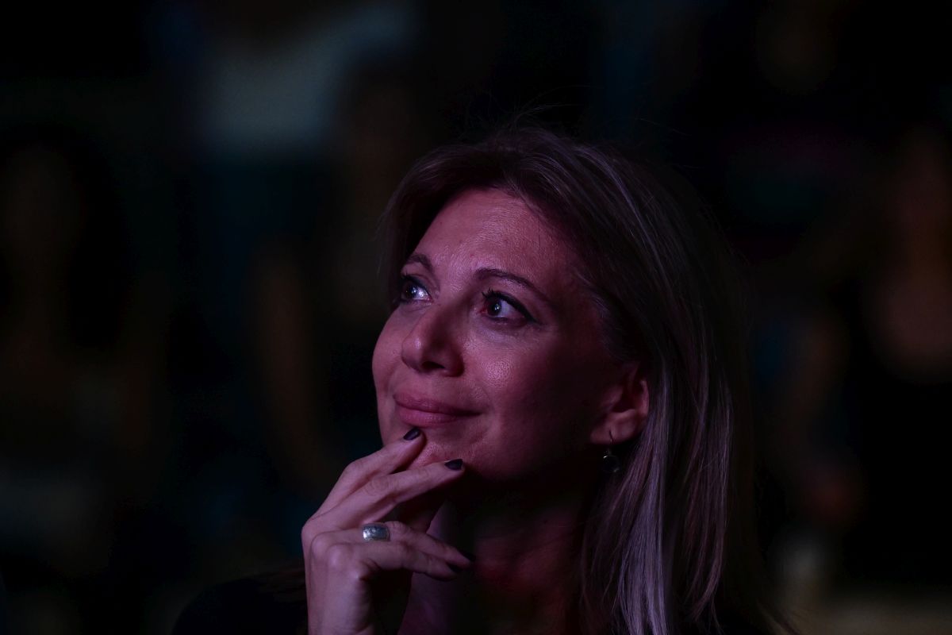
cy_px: 318
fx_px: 5288
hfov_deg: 10.3
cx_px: 476
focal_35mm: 200
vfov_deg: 6.9
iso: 8000
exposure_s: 1/125
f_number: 4
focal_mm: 200
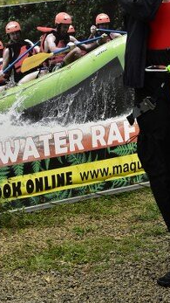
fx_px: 1163
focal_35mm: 145
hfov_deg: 8.3
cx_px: 178
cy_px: 86
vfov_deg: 14.8
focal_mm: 50
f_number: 5
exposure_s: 1/250
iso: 100
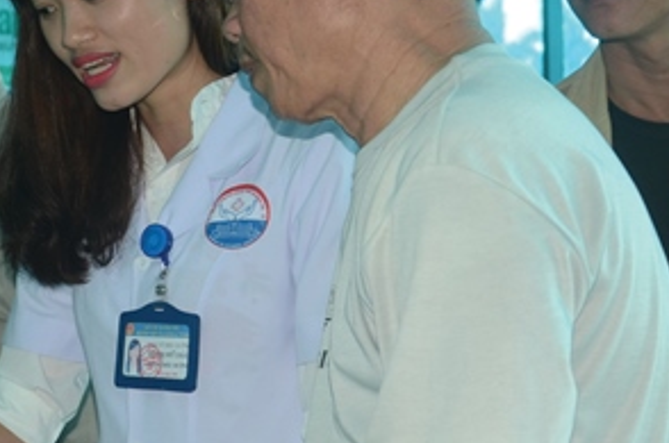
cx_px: 162
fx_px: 1967
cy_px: 245
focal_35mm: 106
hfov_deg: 19.2
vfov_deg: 12.9
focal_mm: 26
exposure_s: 1/60
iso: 200
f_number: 4
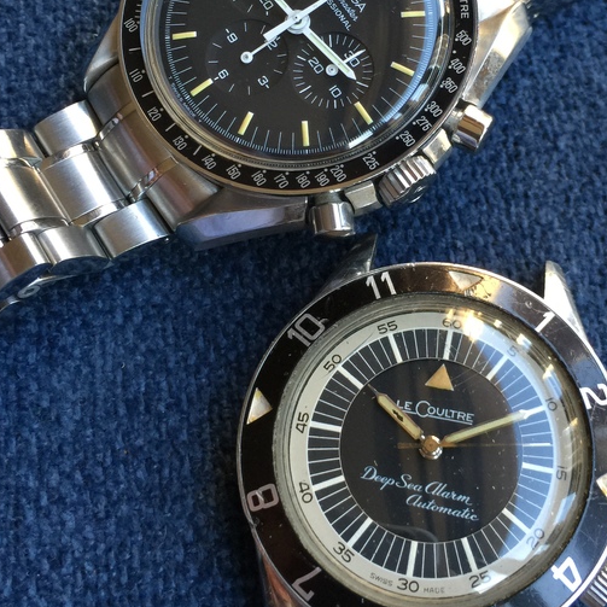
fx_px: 1012
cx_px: 377
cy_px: 234
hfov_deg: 33.2
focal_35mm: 51
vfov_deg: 33.3
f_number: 2.2
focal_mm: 4.15
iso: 32
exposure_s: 1/15
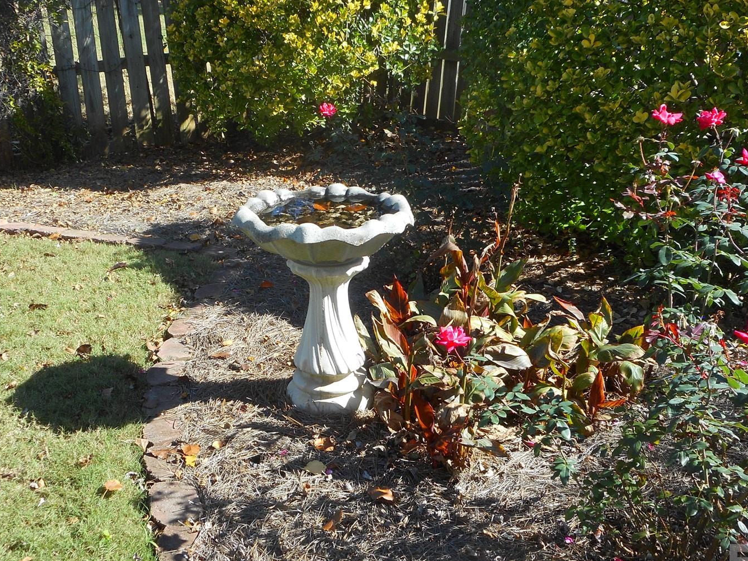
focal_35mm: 38
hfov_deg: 49.0
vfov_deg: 37.6
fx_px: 821
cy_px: 222
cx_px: 374
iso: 80
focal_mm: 4.5
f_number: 3.7
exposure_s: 1/200
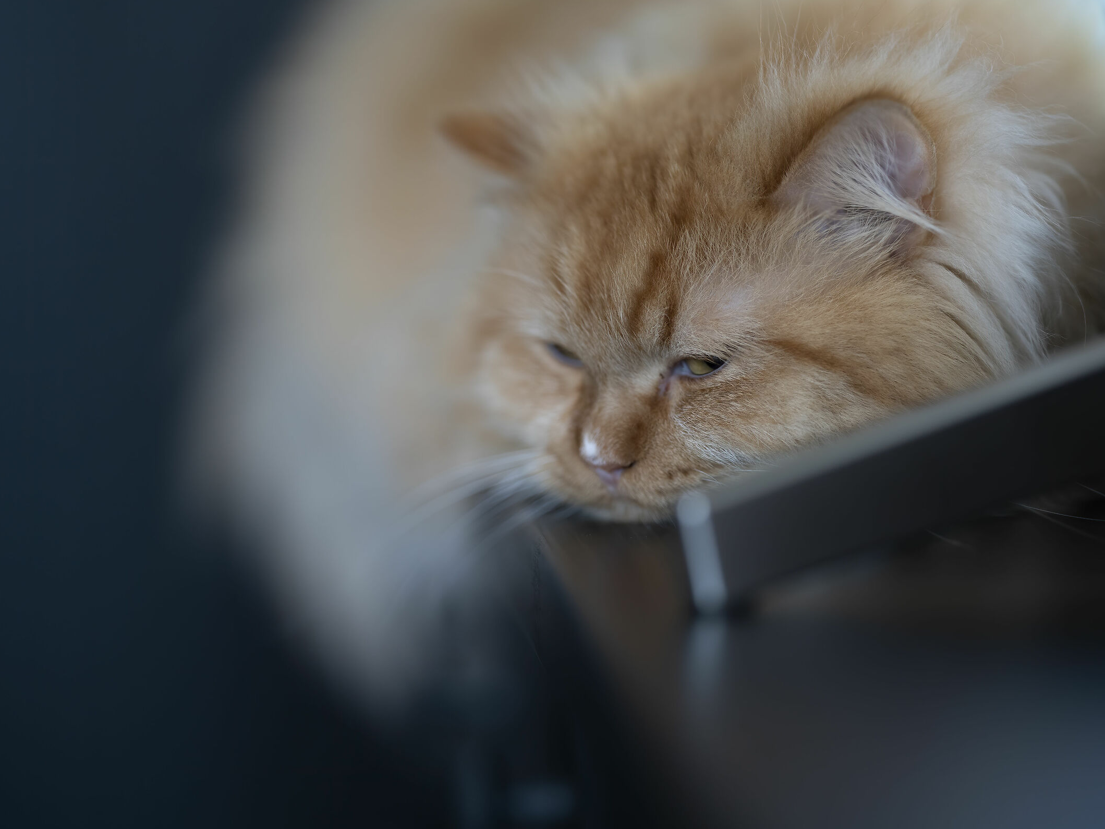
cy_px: 415
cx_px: 489
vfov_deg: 10.1
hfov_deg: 13.4
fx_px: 4692
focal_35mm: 147
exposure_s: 1/80
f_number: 1.8
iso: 800
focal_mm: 135
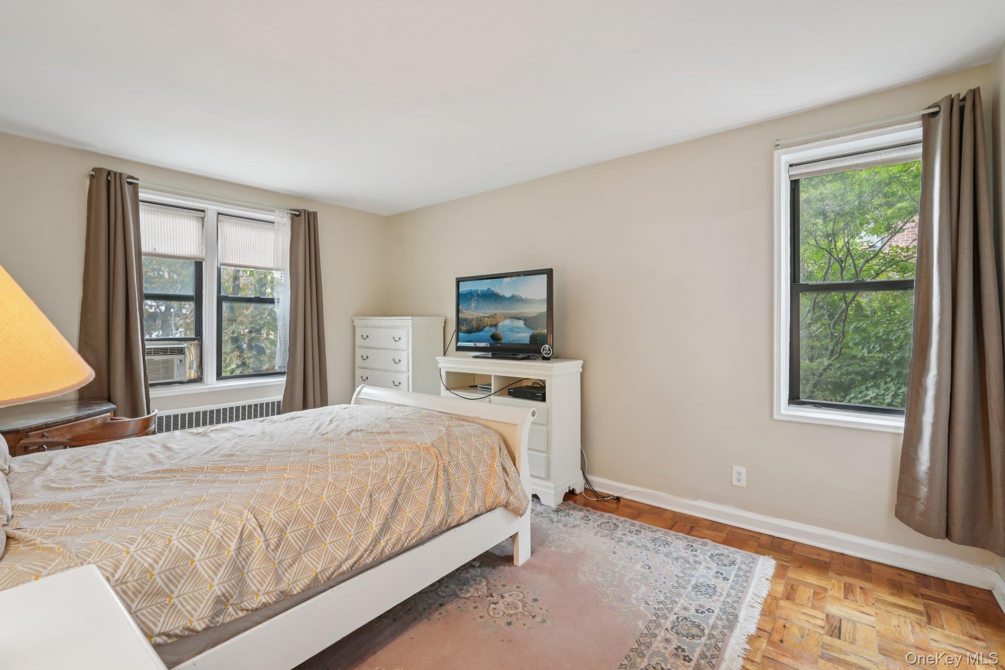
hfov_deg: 96.7
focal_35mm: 16
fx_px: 447
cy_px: 335
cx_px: 502
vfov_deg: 73.7
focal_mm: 16
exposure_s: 1/5
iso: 400
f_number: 8
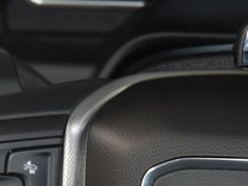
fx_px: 1927
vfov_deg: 5.5
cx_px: -21
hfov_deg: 7.3
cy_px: 202
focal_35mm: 269
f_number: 4.5
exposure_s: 1/50
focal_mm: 70
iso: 2000
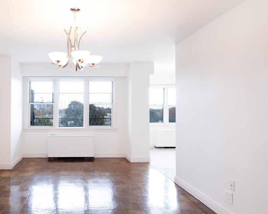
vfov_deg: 54.9
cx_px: 65
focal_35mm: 26
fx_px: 206
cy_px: 103
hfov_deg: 62.0
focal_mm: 10
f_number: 8
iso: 100
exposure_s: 1/2.5
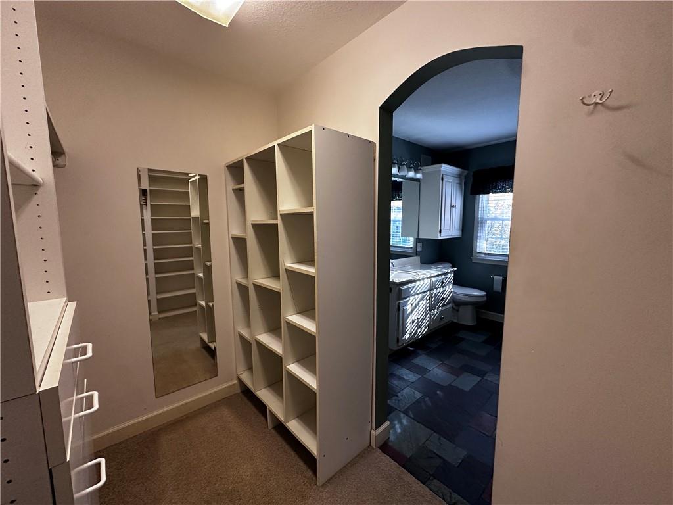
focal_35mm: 14
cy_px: 252
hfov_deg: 102.1
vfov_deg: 85.7
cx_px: 336
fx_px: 272
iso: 250
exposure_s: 1/120
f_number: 2.2
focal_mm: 2.22
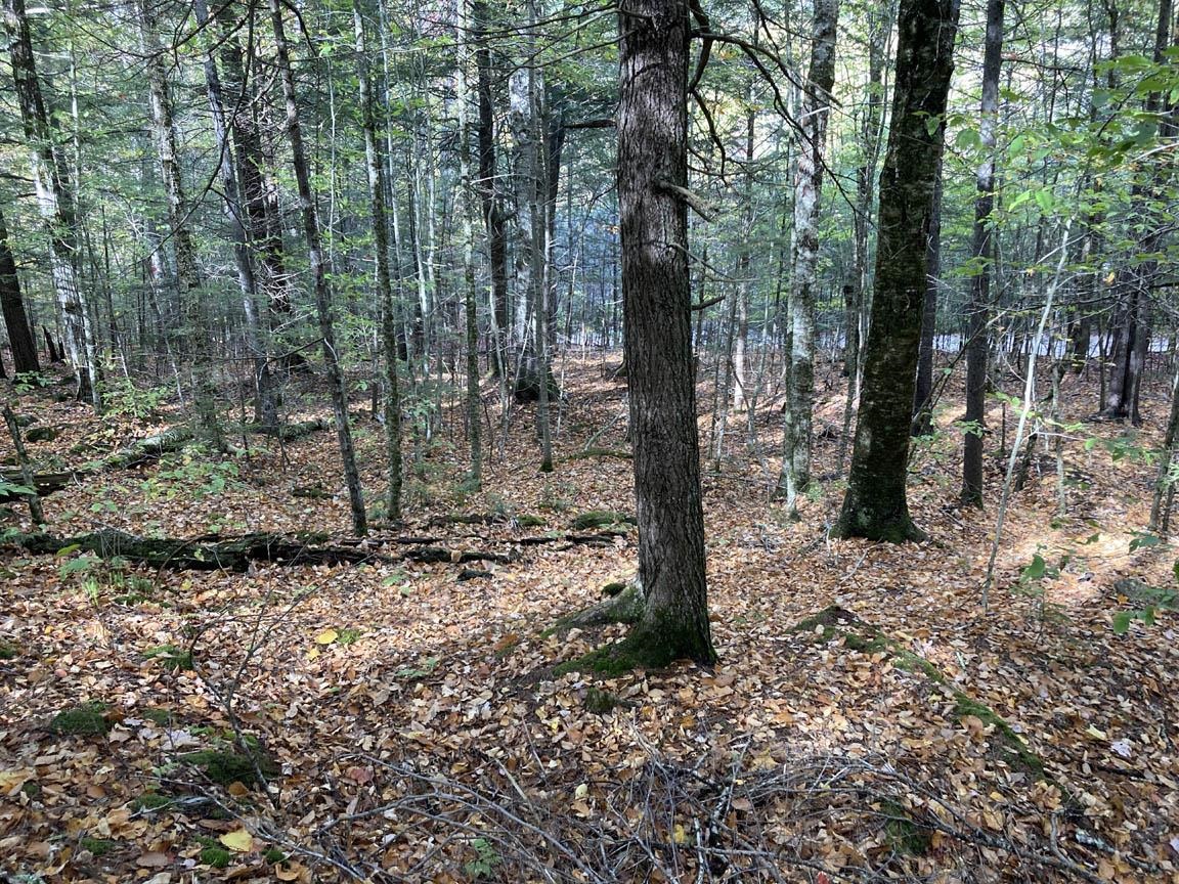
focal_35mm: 28
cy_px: 442
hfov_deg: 63.4
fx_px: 954
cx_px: 590
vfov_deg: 49.7
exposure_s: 1/92
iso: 80
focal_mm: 3.99
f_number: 1.8
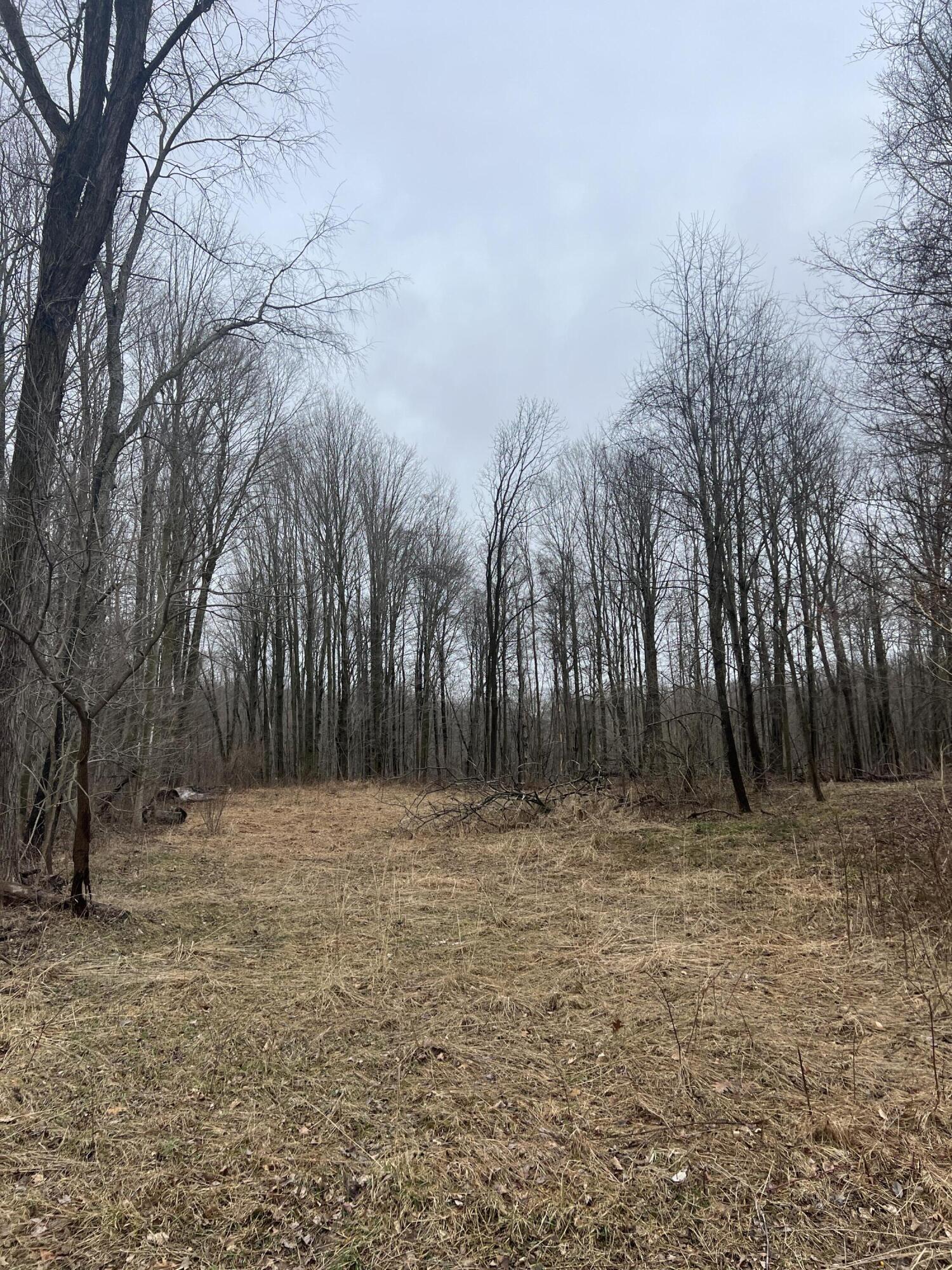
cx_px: 476
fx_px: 953
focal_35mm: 26
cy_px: 635
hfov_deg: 53.1
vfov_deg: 67.3
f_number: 1.5
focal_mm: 5.7
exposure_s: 1/4444
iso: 50
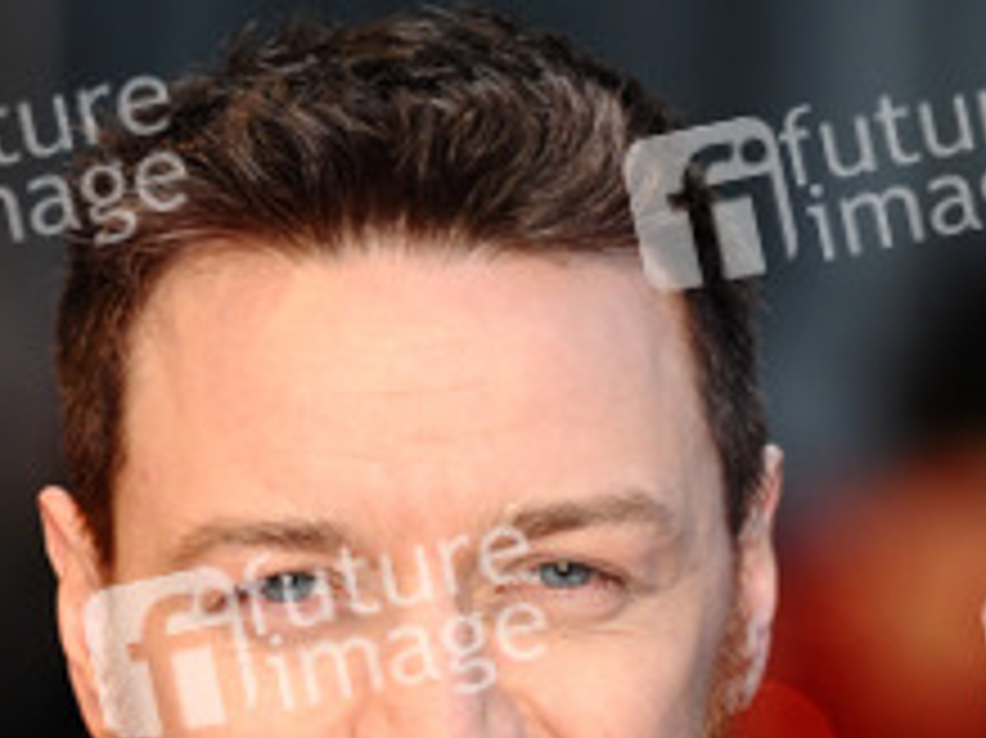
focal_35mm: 527
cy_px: 860
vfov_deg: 2.8
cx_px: 448
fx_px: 15003
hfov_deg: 3.8
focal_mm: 200
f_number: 4.5
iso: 320
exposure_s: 1/200
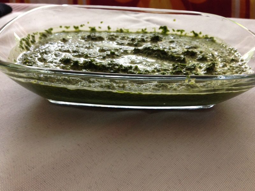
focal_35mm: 33
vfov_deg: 42.9
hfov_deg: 55.4
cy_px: 96
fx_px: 243
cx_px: 128
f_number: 2.4
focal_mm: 4.13
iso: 100
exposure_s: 1/20
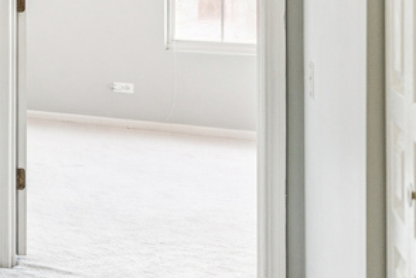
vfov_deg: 17.6
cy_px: 68
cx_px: -616
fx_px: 890
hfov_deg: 14.5
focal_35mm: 77
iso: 400
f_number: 2.8
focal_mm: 14
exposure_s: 1/20
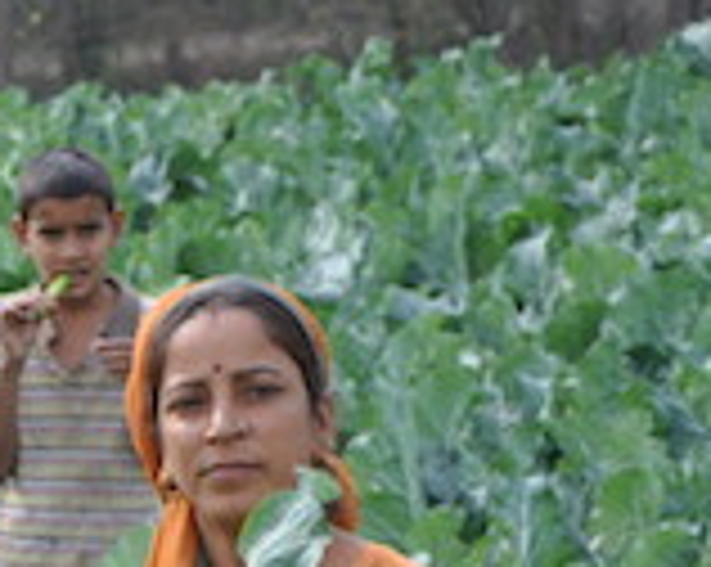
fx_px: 6957
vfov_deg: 4.6
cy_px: 844
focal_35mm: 331
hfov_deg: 5.8
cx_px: -351
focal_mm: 58
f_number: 5.6
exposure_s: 1/500
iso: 400
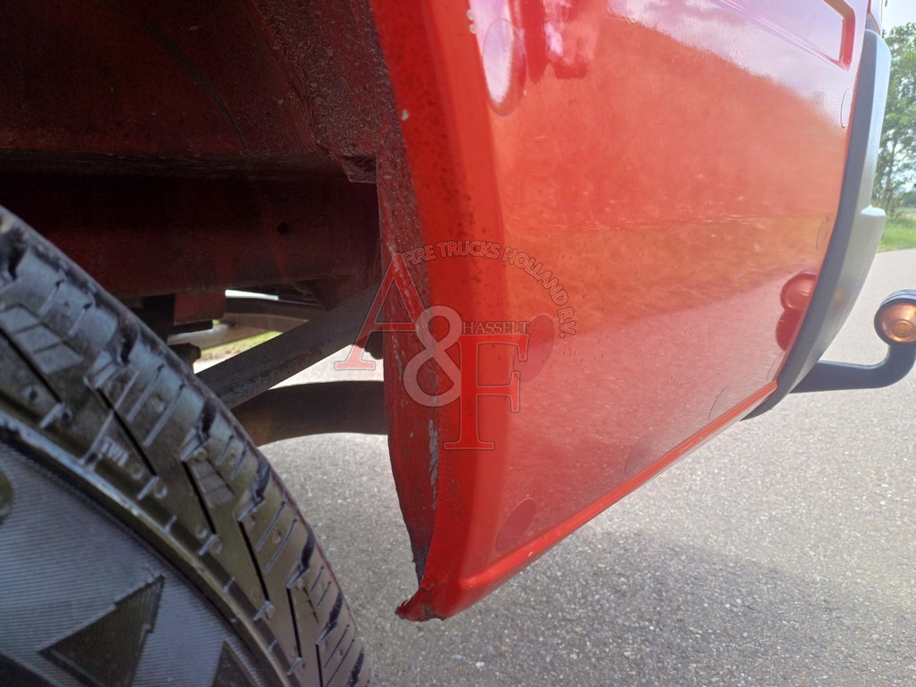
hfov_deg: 69.4
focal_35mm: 25
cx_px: 458
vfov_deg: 54.9
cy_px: 344
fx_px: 662
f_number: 1.8
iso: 50
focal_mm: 4.65
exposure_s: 1/221
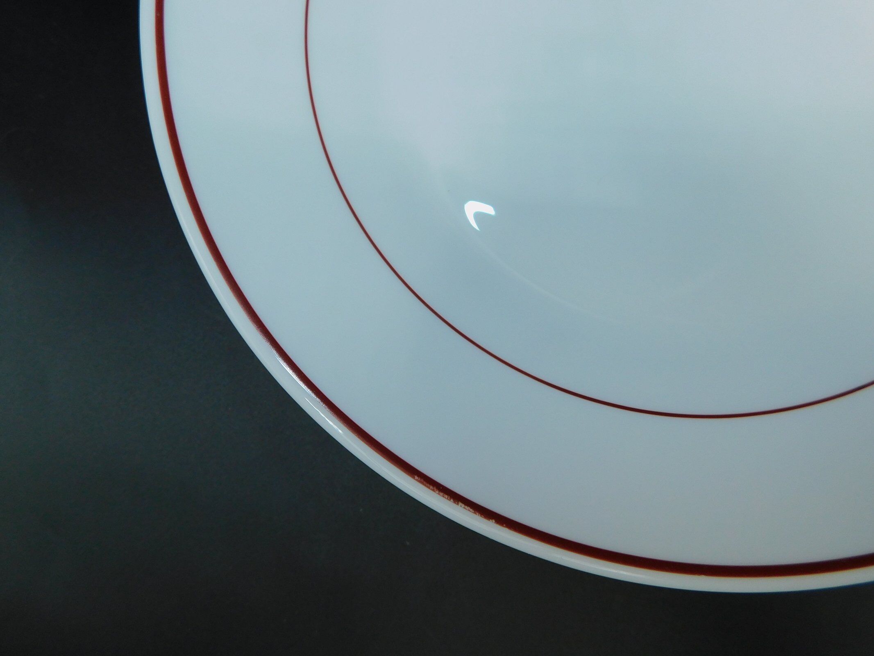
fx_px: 581
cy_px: 328
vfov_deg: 58.9
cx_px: 437
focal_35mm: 23
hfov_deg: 73.9
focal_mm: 4
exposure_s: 1/100
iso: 125
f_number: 6
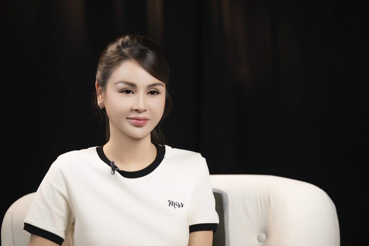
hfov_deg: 14.7
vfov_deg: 9.8
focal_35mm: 140
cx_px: 184
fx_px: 1435
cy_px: 123
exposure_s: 1/200
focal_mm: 140
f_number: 2.8
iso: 1600
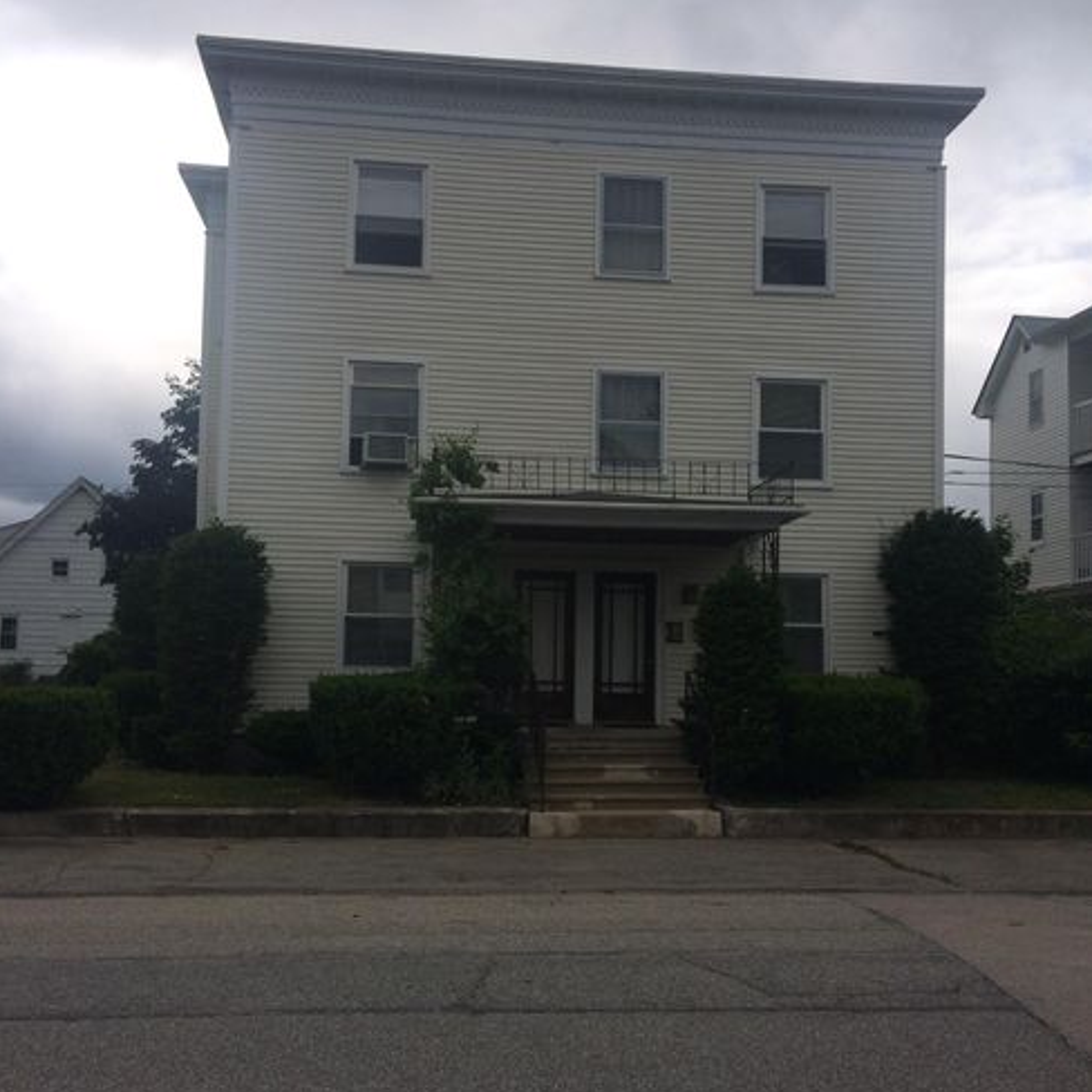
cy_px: 599
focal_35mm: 35
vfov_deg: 47.2
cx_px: 537
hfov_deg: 47.2
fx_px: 1249
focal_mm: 4.15
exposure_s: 1/3165
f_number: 2.2
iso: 32
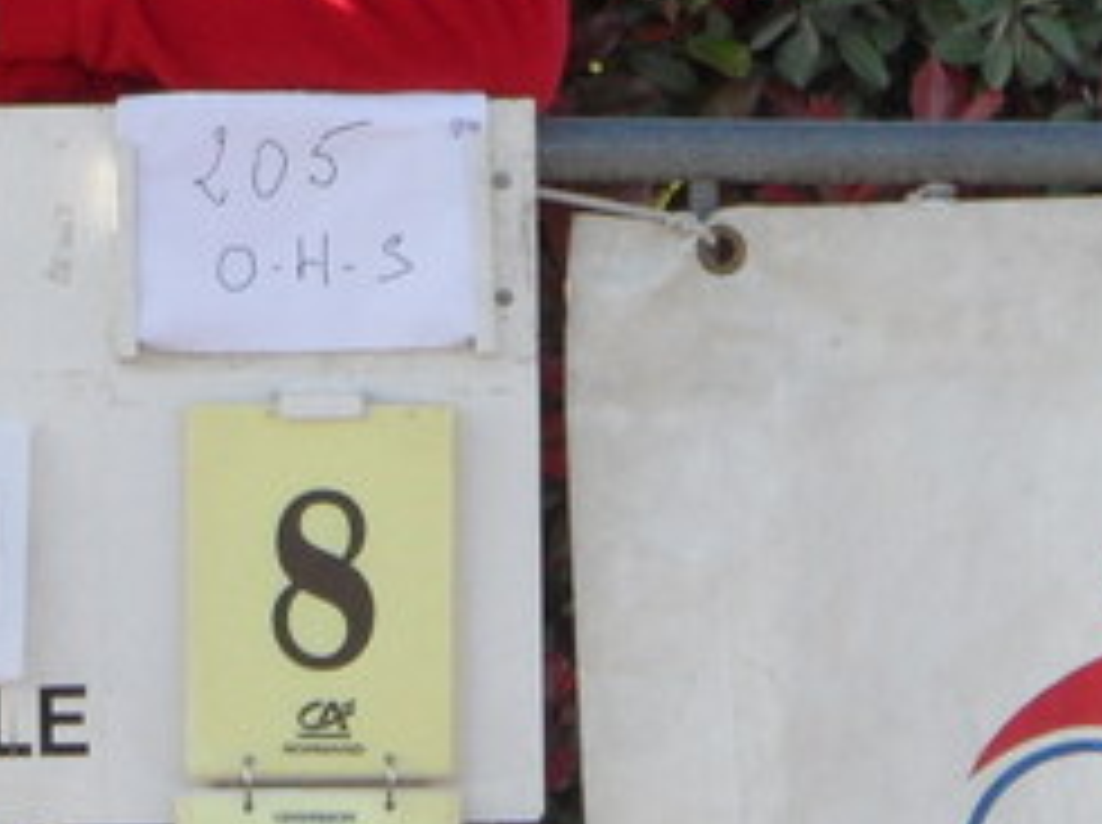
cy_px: 113
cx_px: 85
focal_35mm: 942
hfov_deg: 2.1
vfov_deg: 1.6
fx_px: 29945
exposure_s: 1/125
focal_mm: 39.5
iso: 100
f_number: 5
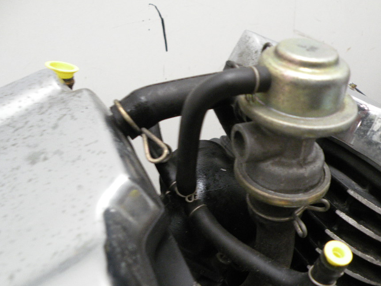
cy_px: 164
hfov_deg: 56.7
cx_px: 212
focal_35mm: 32
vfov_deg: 44.0
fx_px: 352
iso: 263
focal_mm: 4.7
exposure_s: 1/60
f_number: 2.8
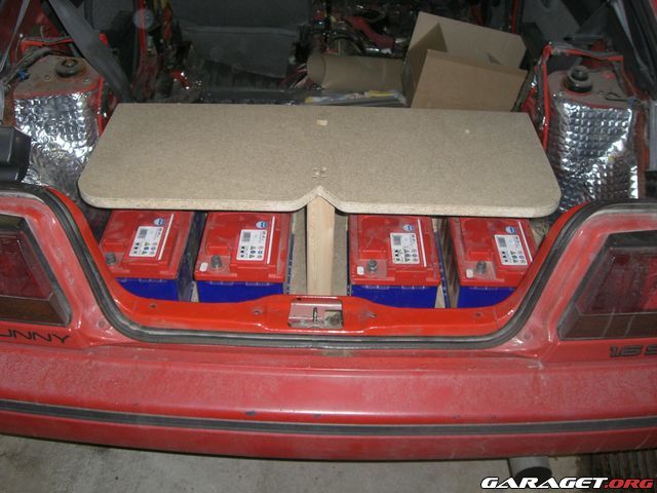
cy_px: 246
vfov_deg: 37.7
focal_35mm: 38
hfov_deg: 49.0
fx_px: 721
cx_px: 328
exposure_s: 1/60
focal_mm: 6.2
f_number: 2.7
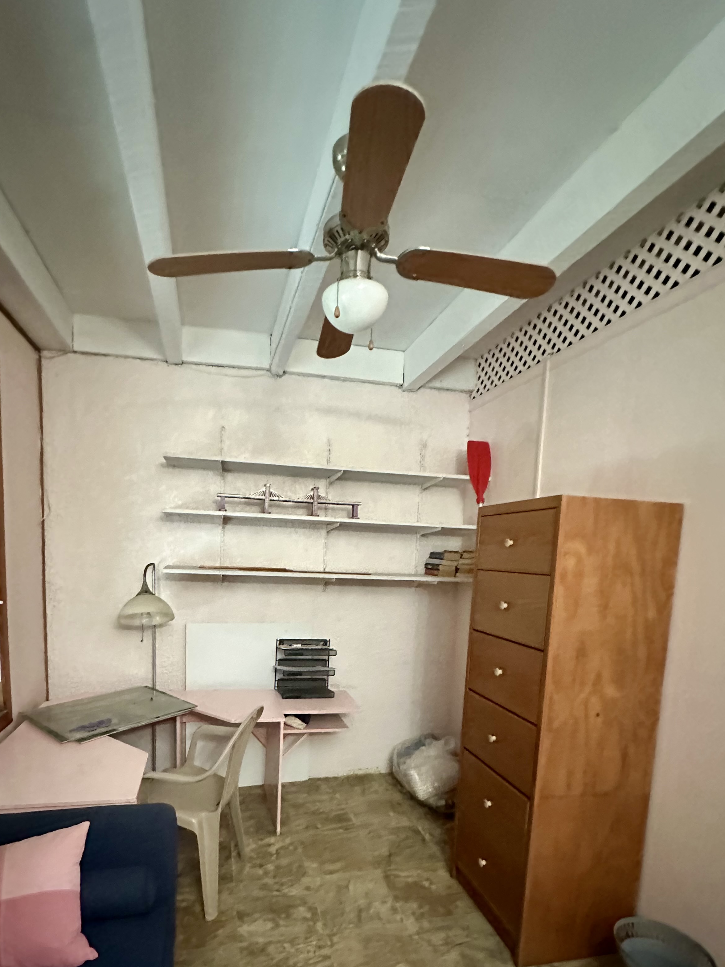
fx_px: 503
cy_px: 606
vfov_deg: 86.0
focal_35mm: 18
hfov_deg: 71.2
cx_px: 309
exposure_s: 1/40
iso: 1000
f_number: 2.2
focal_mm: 2.22
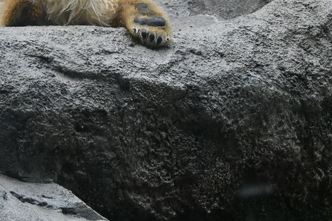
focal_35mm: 299
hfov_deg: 6.9
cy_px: 23
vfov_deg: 4.6
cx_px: 138
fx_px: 2756
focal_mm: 105
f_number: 5.6
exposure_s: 1/1250
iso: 3200
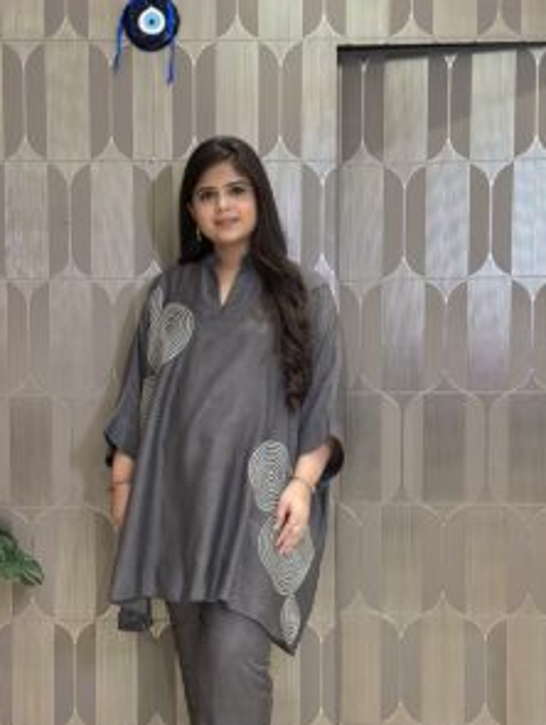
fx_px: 1364
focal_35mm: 65
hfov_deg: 22.6
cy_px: 467
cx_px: 197
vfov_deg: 29.6
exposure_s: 1/50
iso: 160
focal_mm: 6.86
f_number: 1.78
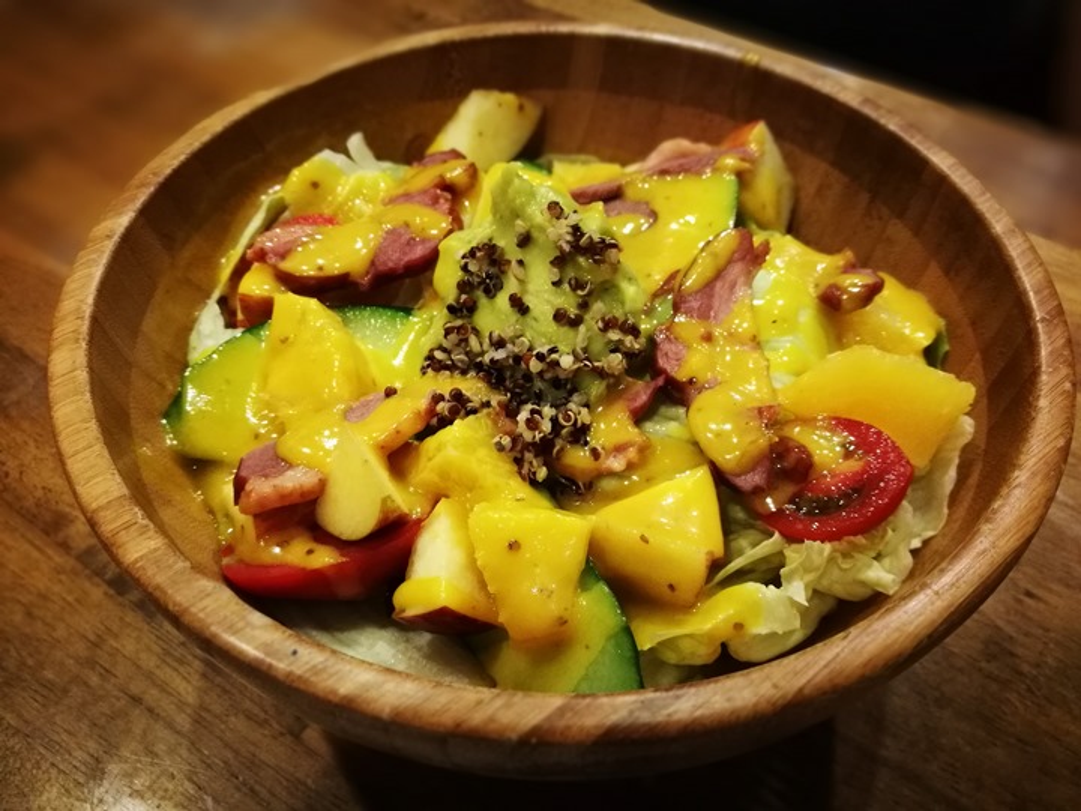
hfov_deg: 65.3
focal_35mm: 27
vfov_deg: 51.4
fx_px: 843
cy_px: 406
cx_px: 540
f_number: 4
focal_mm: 4.5
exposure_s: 1/20
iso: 640
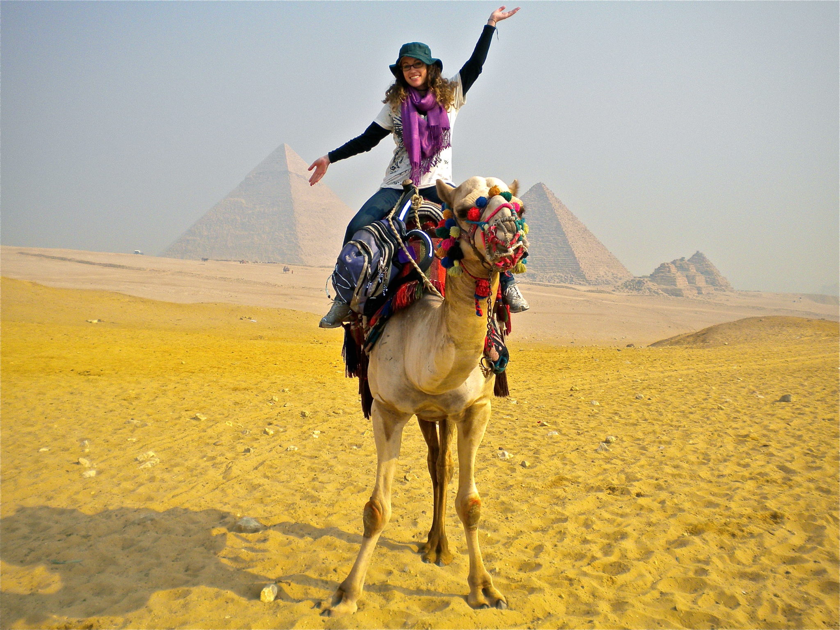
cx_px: 420
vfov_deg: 40.7
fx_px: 849
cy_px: 315
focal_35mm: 35
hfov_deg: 52.6
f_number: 4.6
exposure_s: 1/860
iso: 113
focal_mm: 6.3
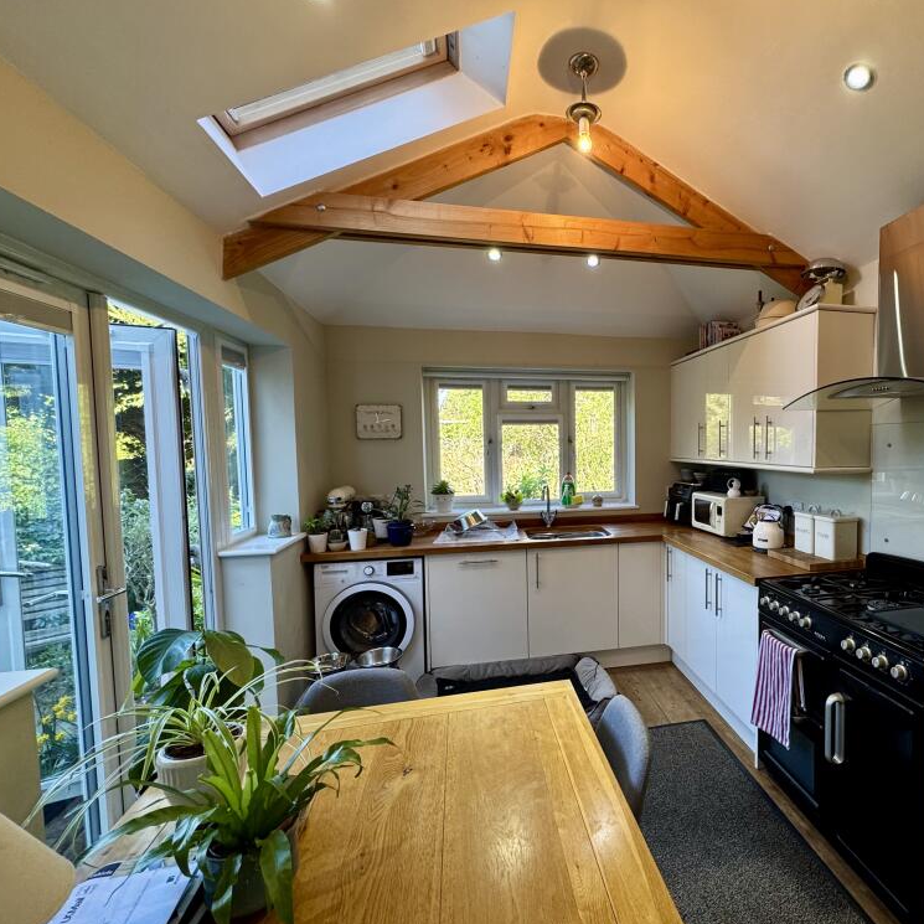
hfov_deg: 81.7
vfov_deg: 84.0
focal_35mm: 17
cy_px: 473
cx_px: 602
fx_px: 513
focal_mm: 2.22
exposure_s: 1/100
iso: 160
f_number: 2.2
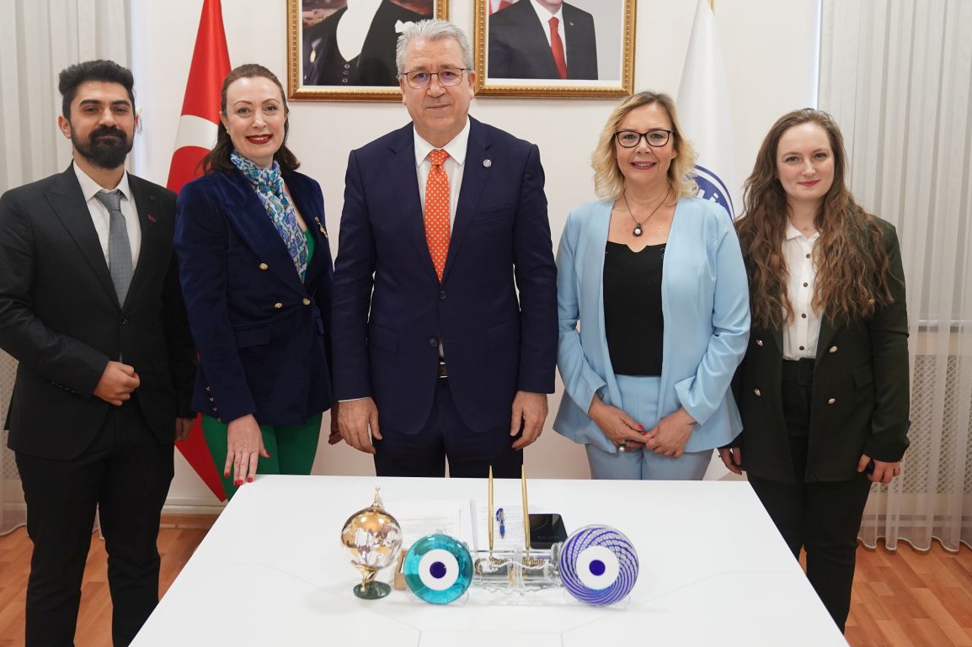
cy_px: 250
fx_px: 1053
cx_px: 491
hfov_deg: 49.6
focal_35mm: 39
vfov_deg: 34.1
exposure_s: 1/125
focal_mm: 30
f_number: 3.5
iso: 2000
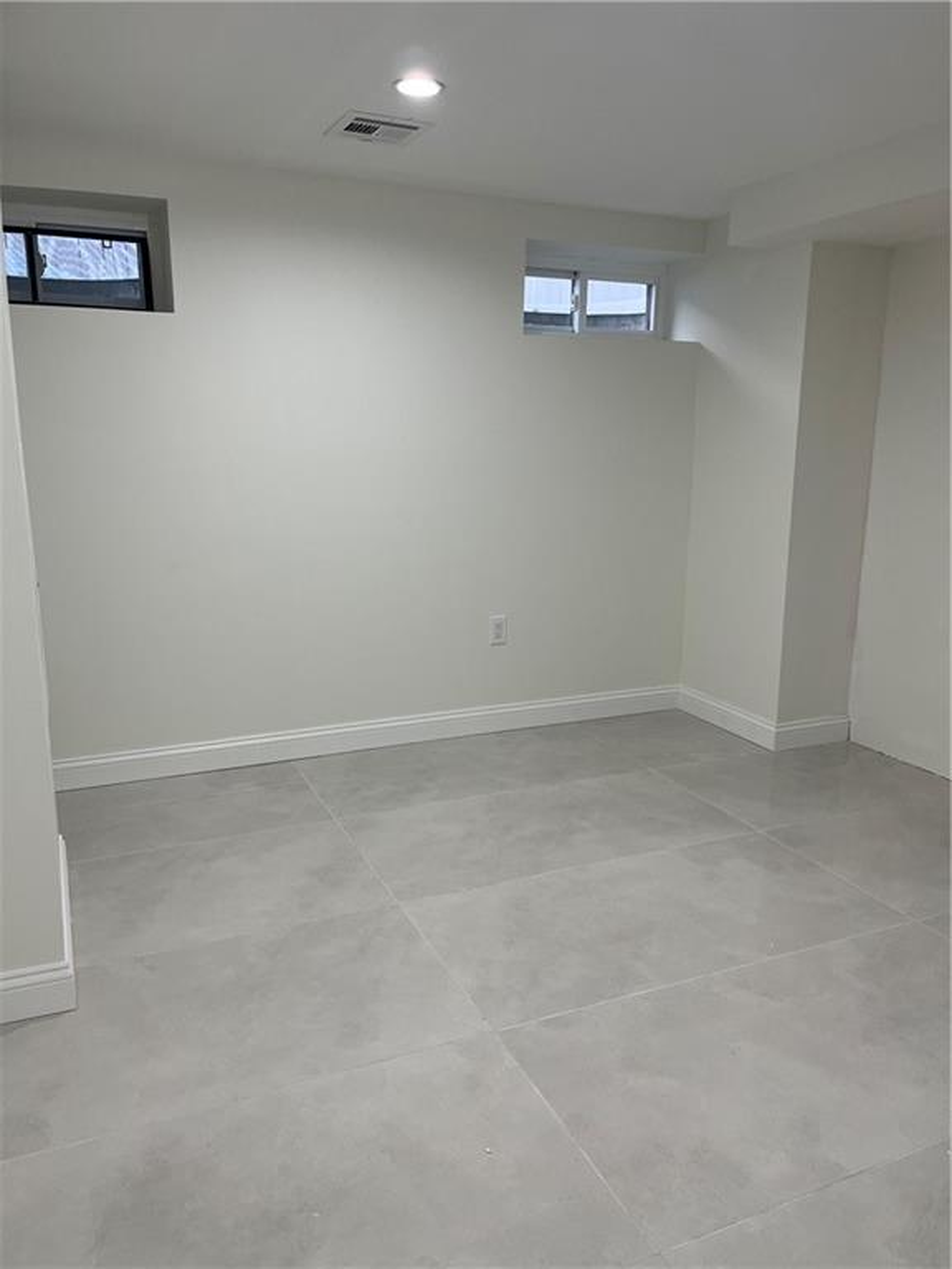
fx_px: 953
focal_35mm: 26
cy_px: 634
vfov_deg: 67.3
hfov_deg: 53.1
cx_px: 476
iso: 100
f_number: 1.6
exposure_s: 1/120
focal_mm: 5.1
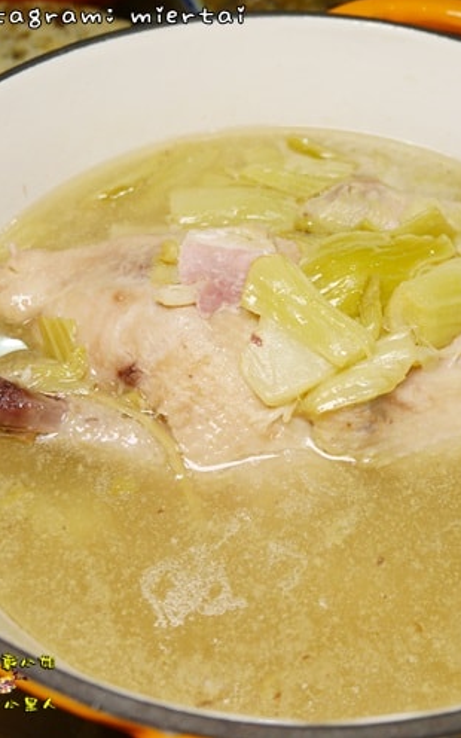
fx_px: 744
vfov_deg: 52.7
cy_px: 368
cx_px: 327
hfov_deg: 33.9
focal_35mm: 37
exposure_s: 1/60
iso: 320
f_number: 3.5
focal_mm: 13
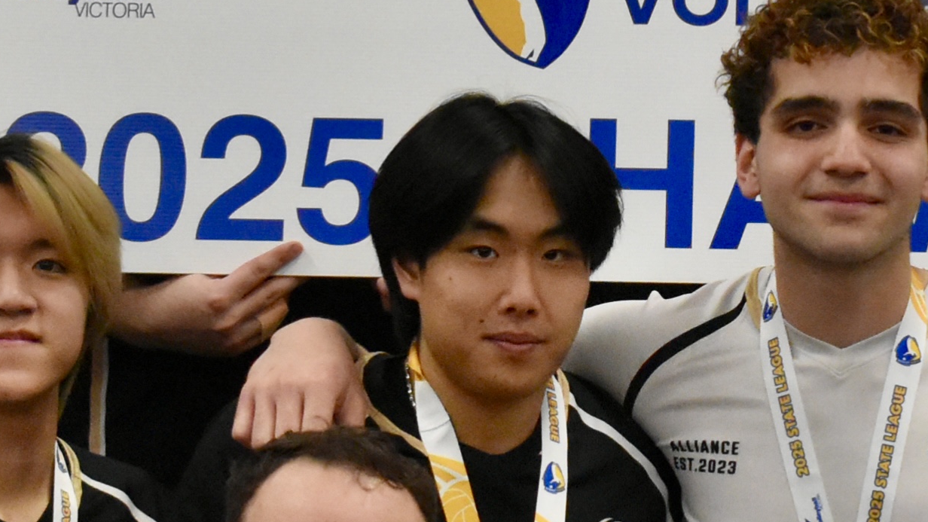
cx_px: 636
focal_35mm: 172
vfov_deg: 7.1
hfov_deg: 12.5
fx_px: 4232
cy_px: 301
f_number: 4.2
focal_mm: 30
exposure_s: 1/200
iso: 3200
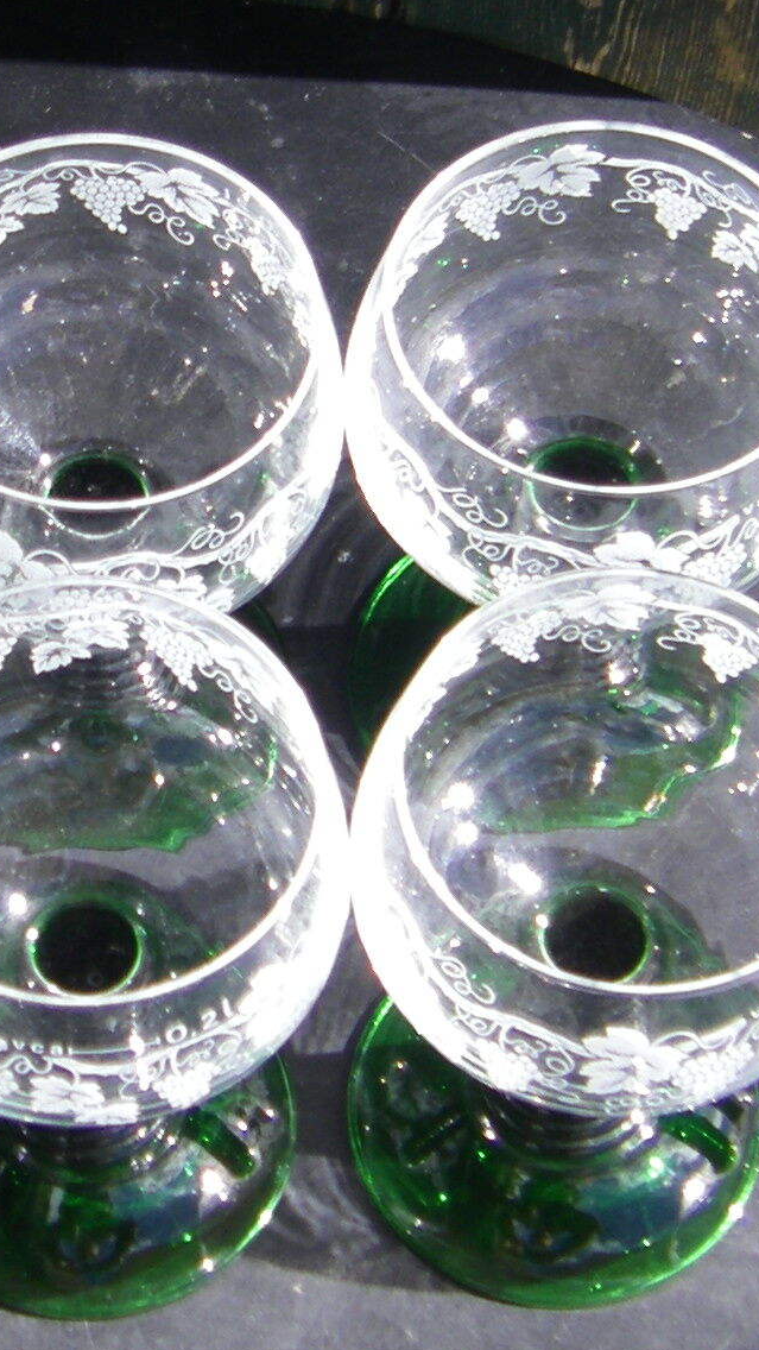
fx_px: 4258
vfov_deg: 18.0
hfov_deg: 10.1
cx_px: 119
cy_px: 482
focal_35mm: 119
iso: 64
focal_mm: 6.3
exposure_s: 1/200
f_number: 3.5
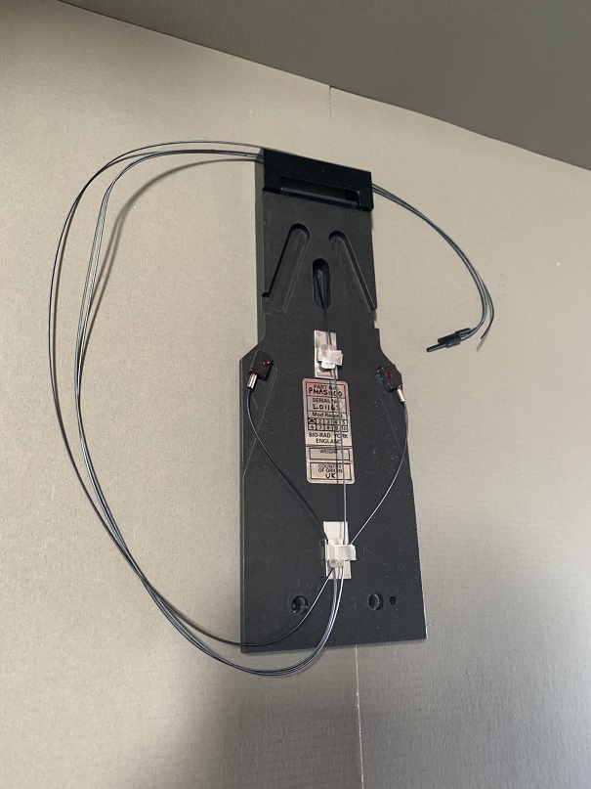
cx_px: 296
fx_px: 592
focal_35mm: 26
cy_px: 394
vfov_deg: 67.3
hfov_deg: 53.1
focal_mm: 4.25
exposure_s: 1/41
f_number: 1.8
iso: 400
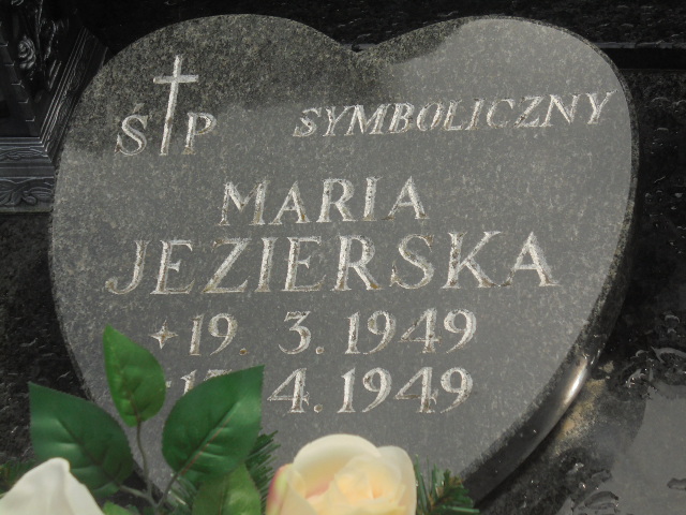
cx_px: 343
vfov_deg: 15.7
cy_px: 258
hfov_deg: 20.9
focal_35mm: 94
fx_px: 1863
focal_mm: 16.9
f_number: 4.7
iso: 100
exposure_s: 1/500
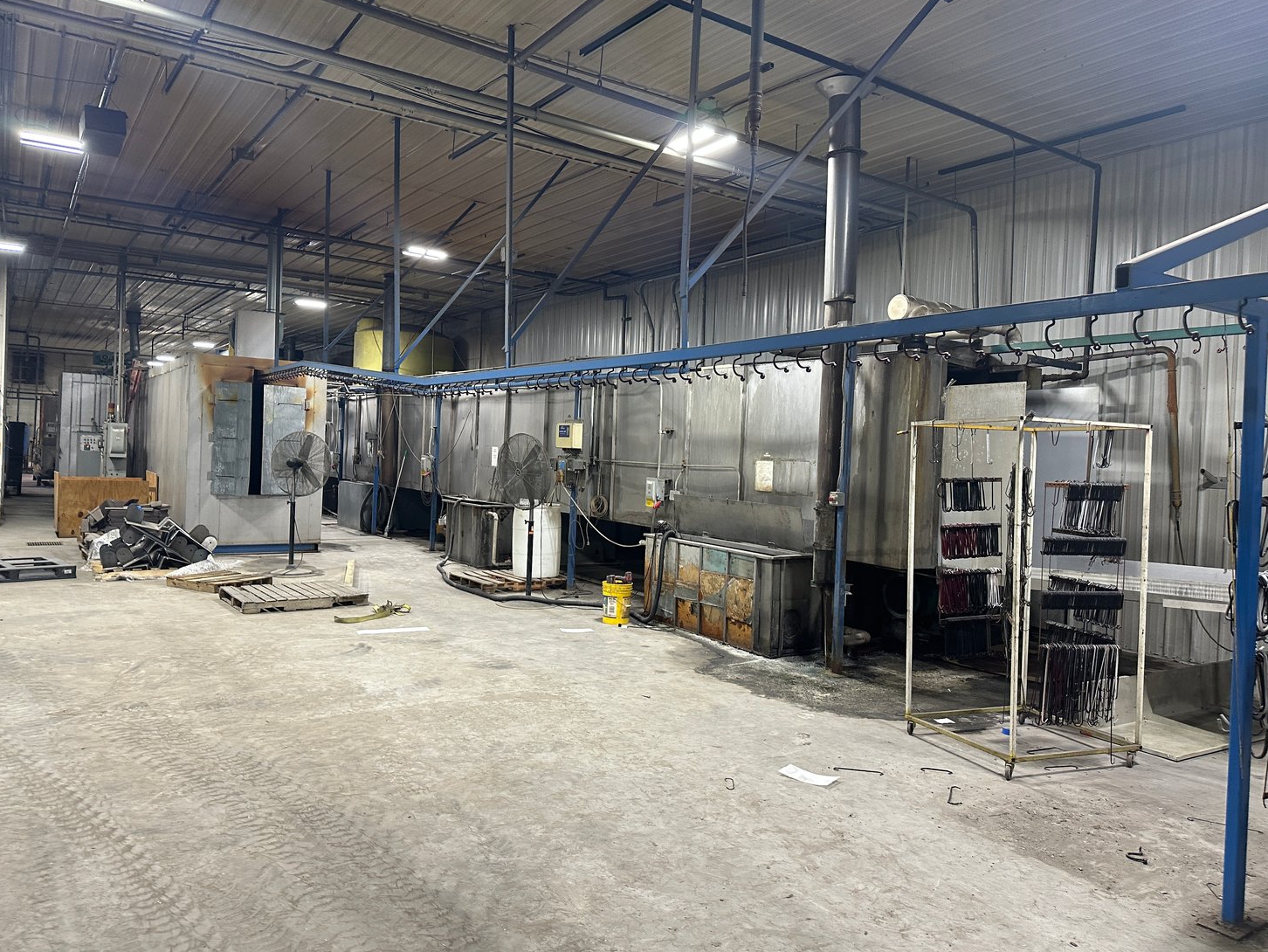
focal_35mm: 25
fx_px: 916
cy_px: 470
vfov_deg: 54.9
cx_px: 639
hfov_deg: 69.4
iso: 250
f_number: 1.78
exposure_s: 1/61
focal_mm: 6.86
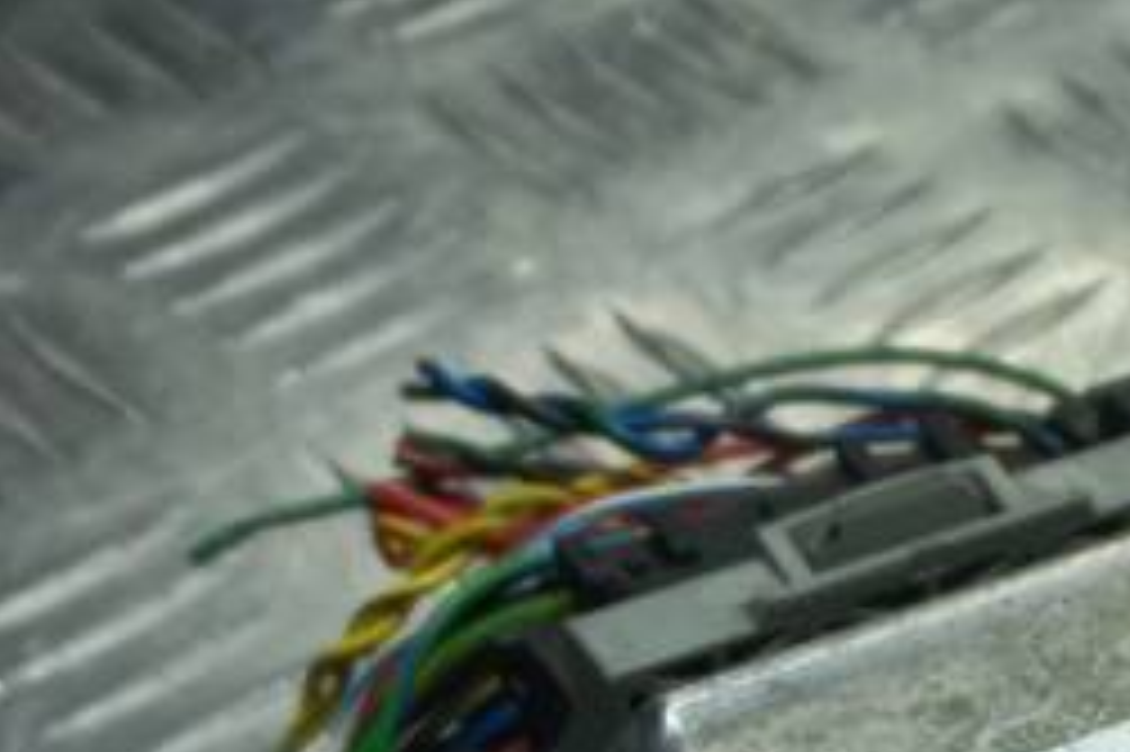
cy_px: 1144
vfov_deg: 12.3
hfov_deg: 18.5
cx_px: 1279
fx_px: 3325
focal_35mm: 106
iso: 32
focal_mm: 4.6
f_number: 1.8
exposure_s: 1/100
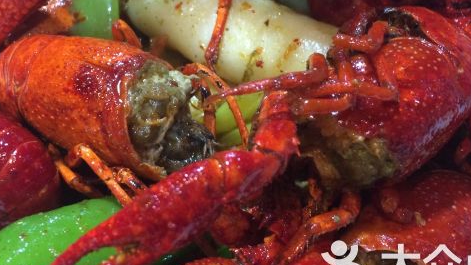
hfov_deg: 43.7
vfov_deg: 25.0
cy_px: 54
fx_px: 587
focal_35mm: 47
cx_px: 222
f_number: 2.2
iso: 320
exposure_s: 1/33
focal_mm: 4.15
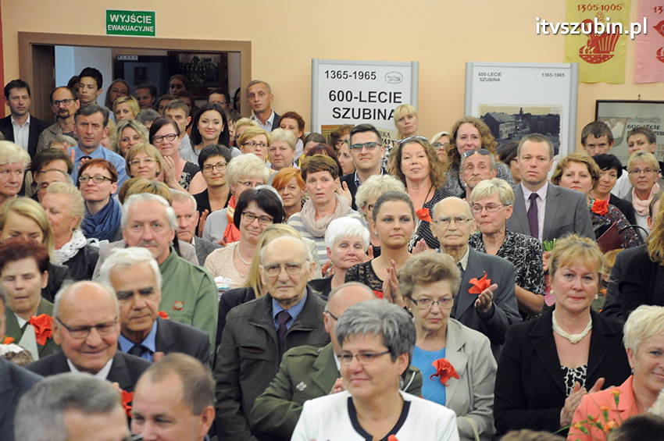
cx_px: 332
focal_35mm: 99
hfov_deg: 20.6
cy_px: 220
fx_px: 1824
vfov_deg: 13.8
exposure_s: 1/80
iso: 2500
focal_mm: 66
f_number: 5.6
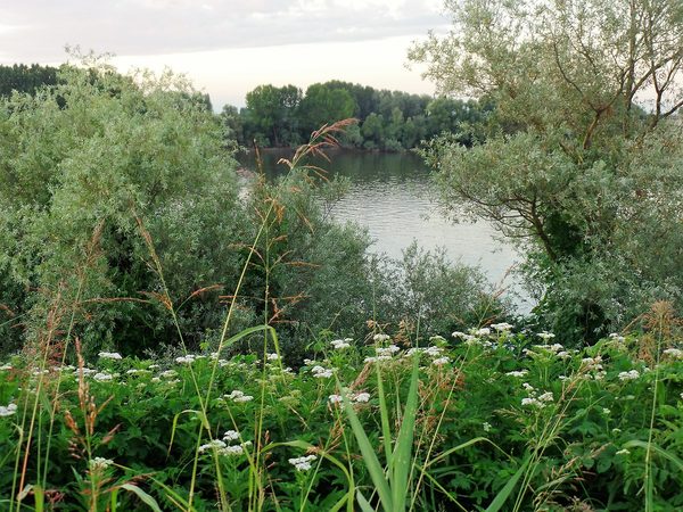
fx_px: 1026
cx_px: 342
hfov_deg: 36.8
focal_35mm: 52
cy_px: 256
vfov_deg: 28.0
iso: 200
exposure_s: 1/30
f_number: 3.4
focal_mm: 9.2
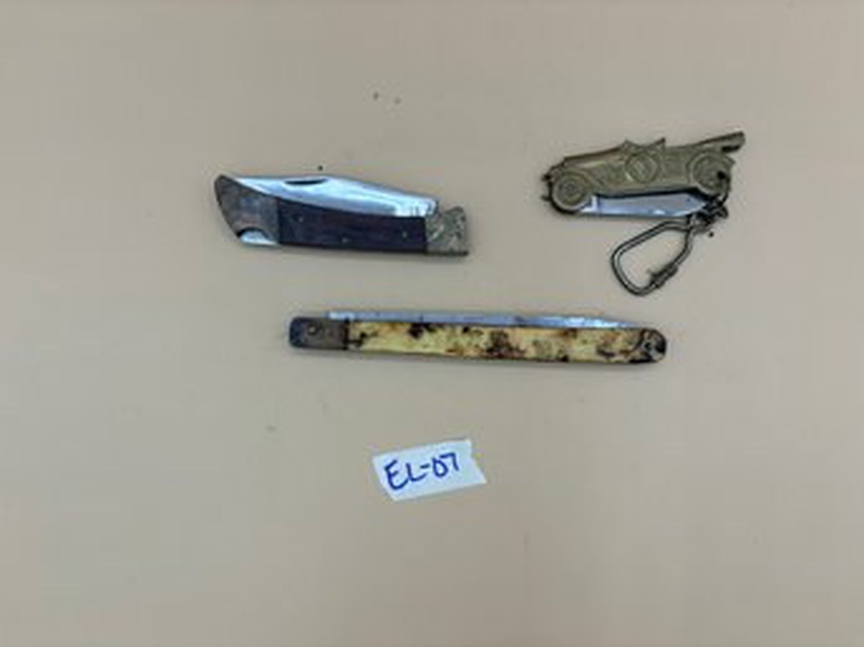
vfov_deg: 53.0
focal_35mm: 26
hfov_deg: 67.3
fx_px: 649
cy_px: 324
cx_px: 432
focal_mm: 5.96
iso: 50
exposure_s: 1/1080
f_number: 1.6
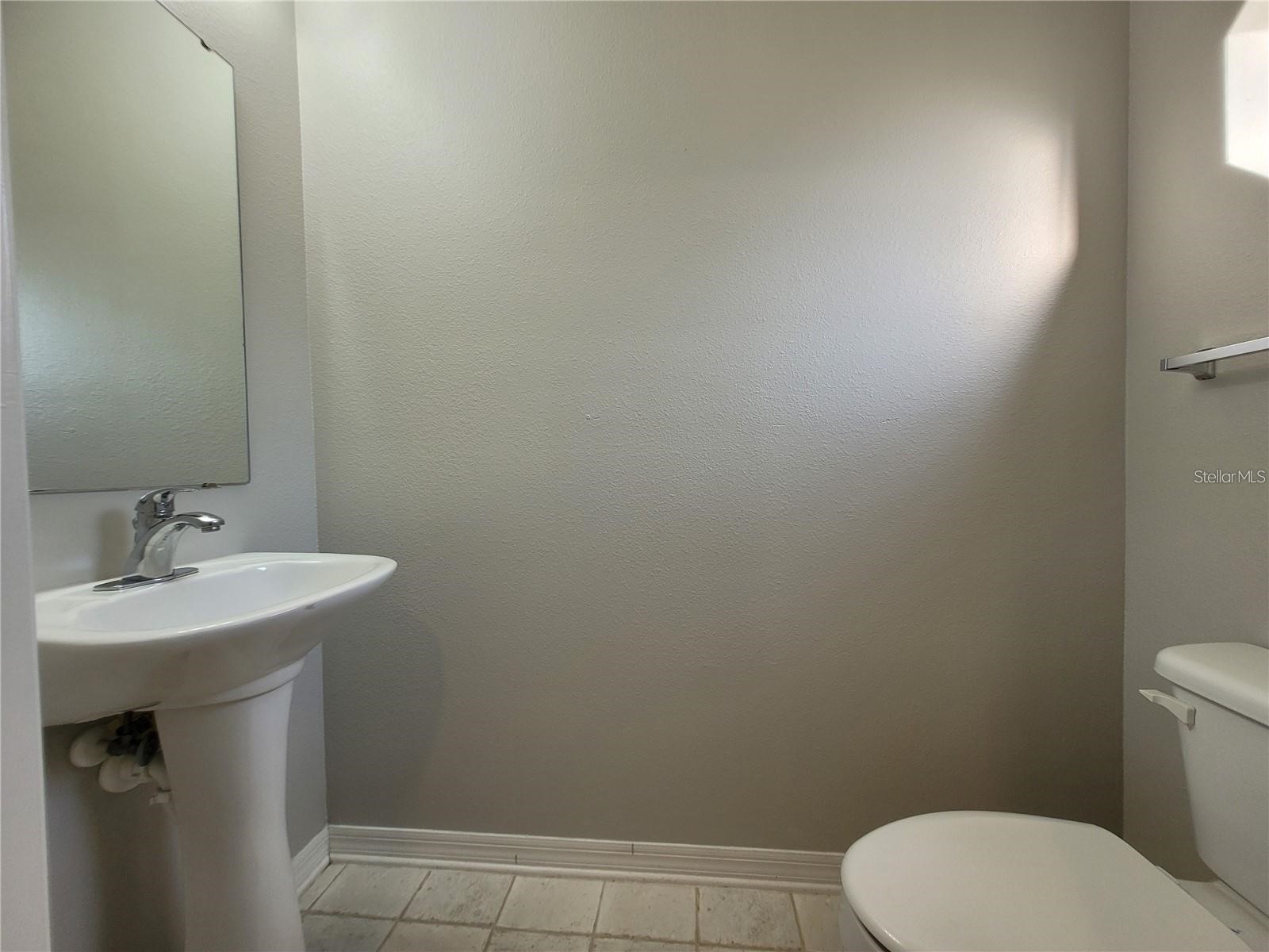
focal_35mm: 13
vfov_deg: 89.9
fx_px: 477
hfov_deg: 106.2
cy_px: 476
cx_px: 634
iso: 64
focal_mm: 1.74
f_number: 2.2
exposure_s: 1/60
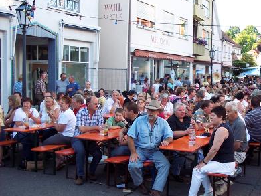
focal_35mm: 50
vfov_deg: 29.1
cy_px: 97
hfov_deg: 37.9
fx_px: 377
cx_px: 167
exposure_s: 1/60
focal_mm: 8
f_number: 3.4
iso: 100
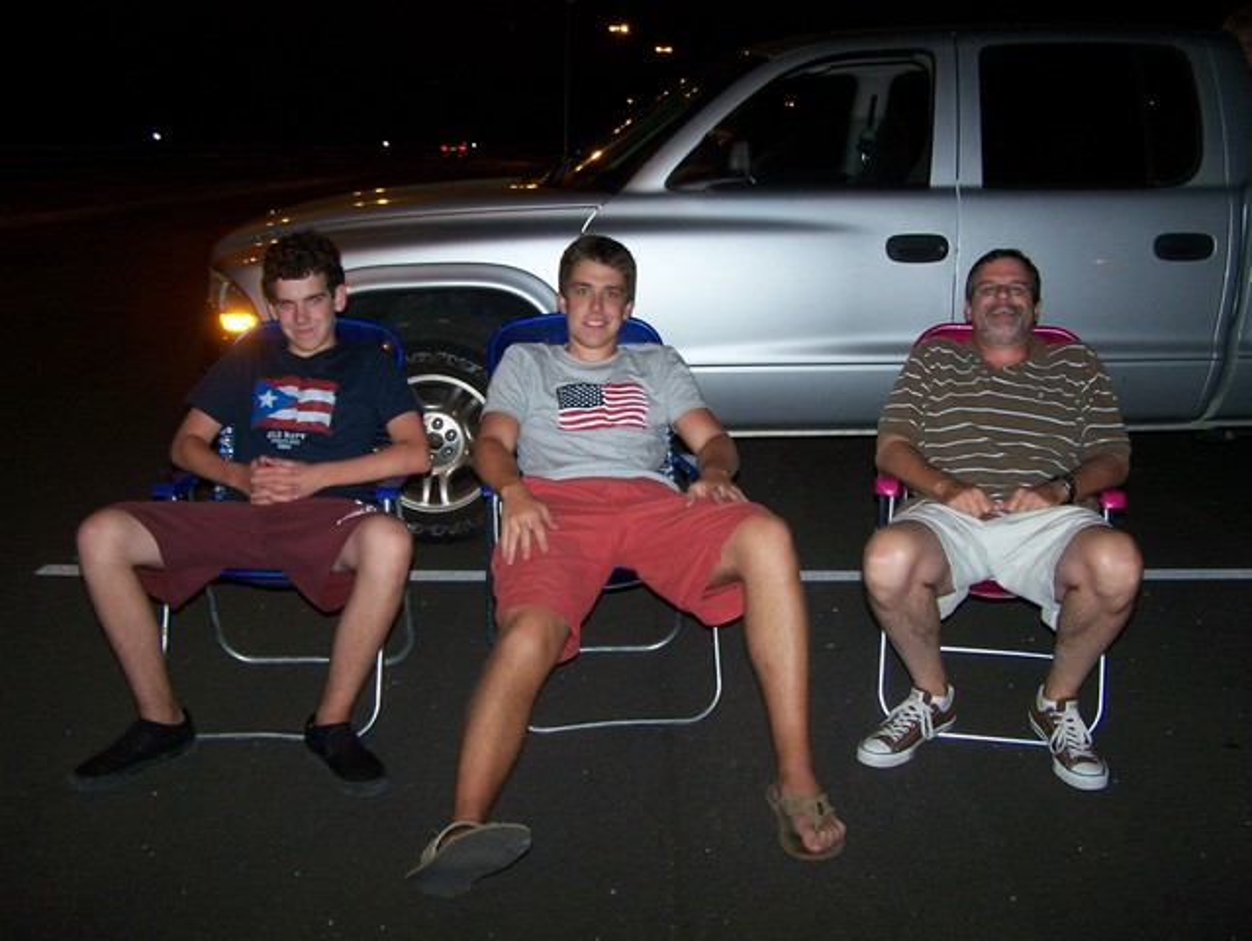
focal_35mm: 38
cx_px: 626
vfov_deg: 37.8
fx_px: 1375
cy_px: 470
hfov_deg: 49.0
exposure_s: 1/60
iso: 160
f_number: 2.8
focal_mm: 6.3
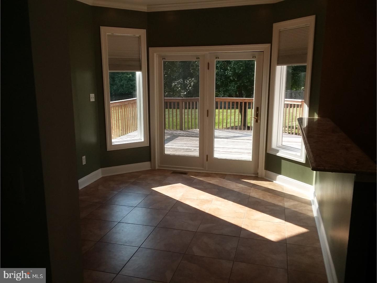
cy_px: 142
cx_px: 188
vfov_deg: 48.2
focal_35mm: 29
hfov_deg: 61.7
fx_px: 316
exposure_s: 1/323
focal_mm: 2.47
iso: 40
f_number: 1.9
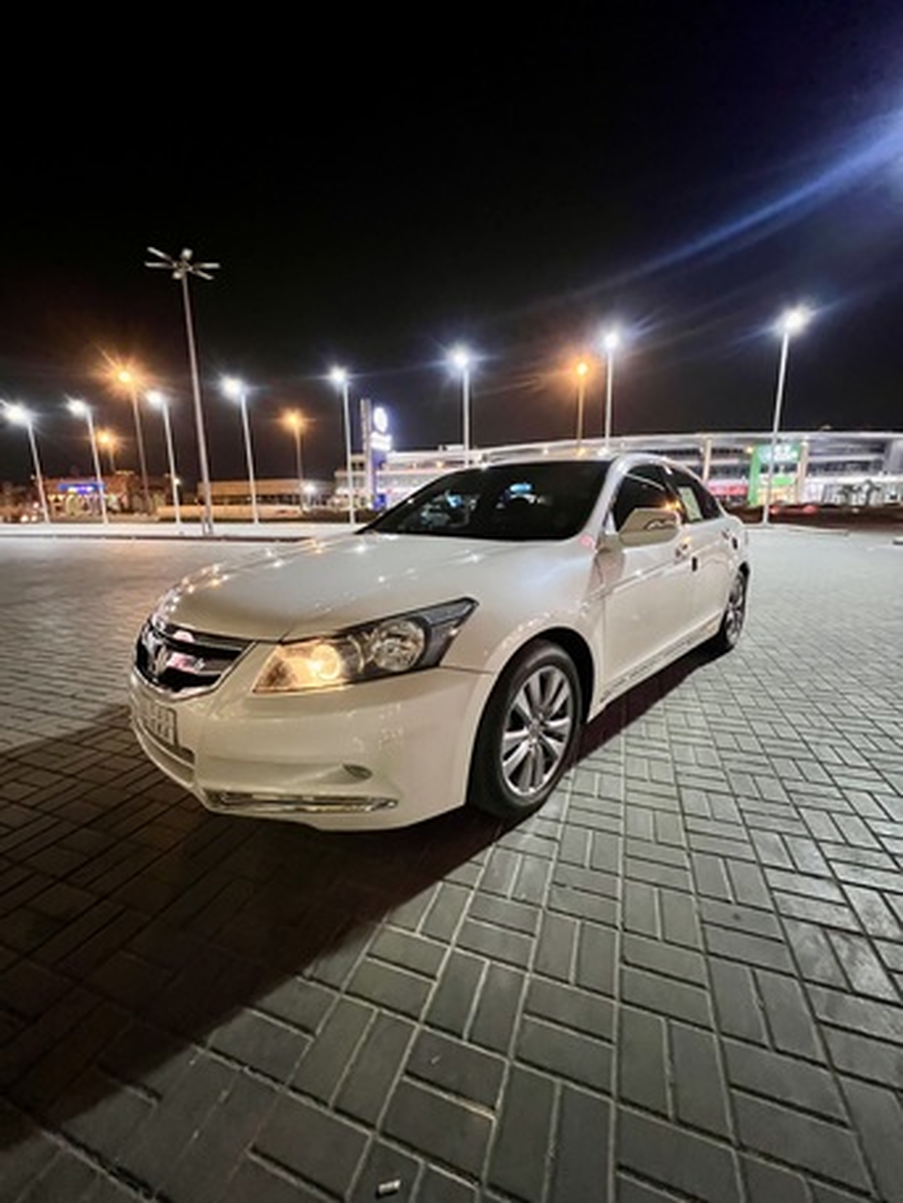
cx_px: 452
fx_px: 452
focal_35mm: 13
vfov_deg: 106.2
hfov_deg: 89.9
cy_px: 602
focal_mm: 1.57
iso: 1000
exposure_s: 1/40
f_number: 1.8
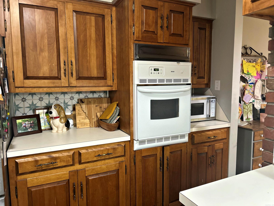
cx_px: 137
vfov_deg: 53.1
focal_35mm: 26
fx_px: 206
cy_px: 103
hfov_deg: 67.3
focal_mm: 5.7
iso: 250
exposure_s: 1/60
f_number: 1.5
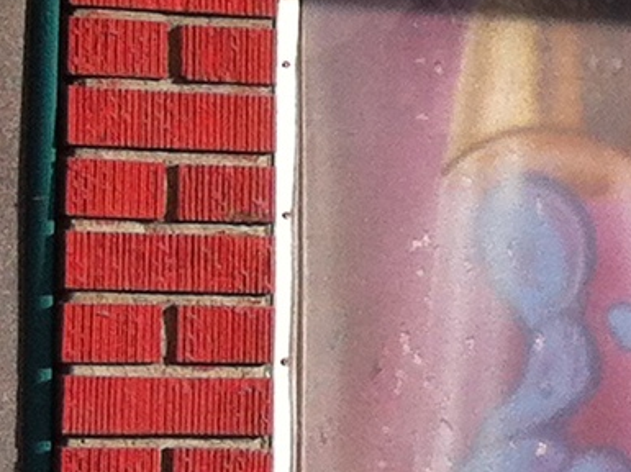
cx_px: 1836
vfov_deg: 6.5
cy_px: 234
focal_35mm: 227
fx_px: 4134
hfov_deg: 7.7
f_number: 2.8
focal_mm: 3.85
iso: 80
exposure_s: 1/754
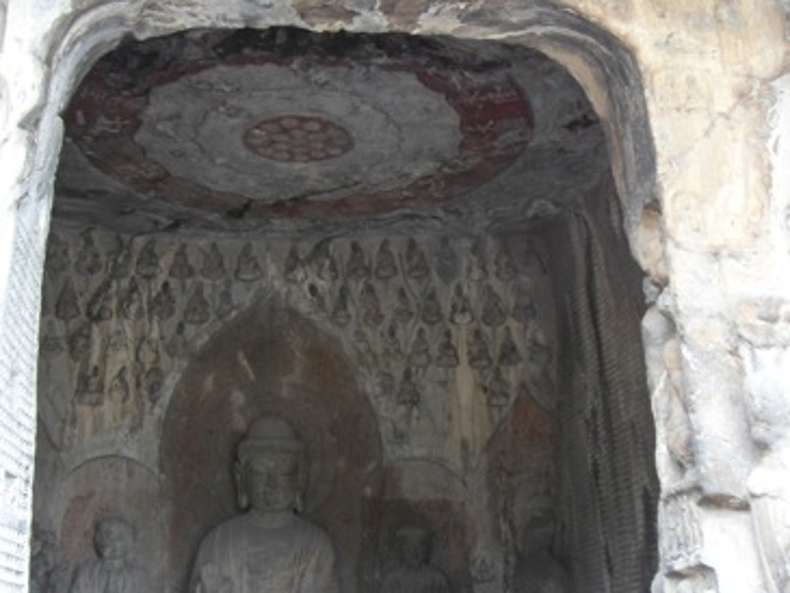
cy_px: 348
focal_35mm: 47
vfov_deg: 30.8
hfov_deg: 40.3
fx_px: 1073
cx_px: 318
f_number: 3.5
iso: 200
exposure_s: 1/10
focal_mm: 6.6
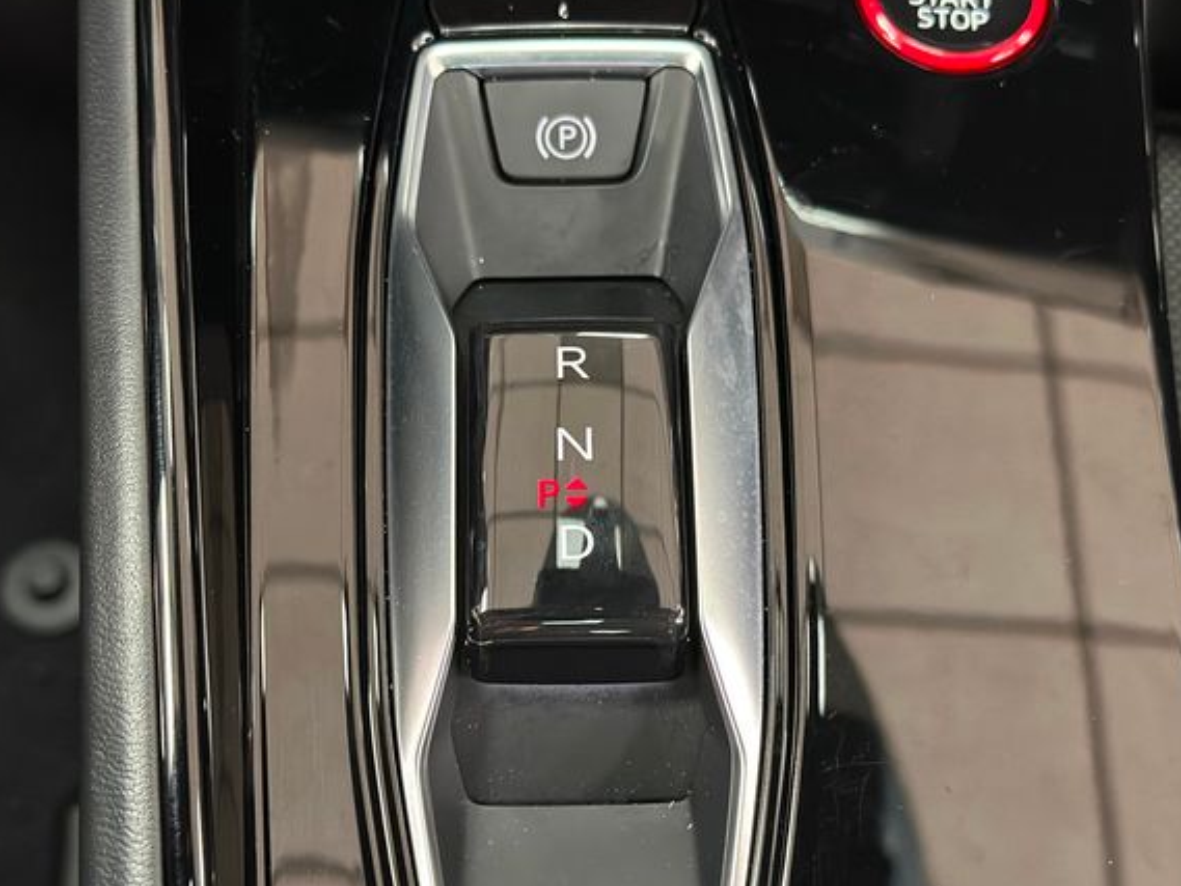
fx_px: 1843
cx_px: 571
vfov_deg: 27.0
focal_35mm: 54
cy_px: 471
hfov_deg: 35.5
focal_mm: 6.86
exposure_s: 1/30
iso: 640
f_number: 1.78
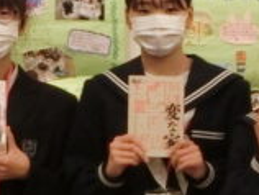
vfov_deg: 6.8
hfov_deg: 8.9
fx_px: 1649
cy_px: 72
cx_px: 246
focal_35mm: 220
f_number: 3.9
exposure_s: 1/60
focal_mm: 6
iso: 400
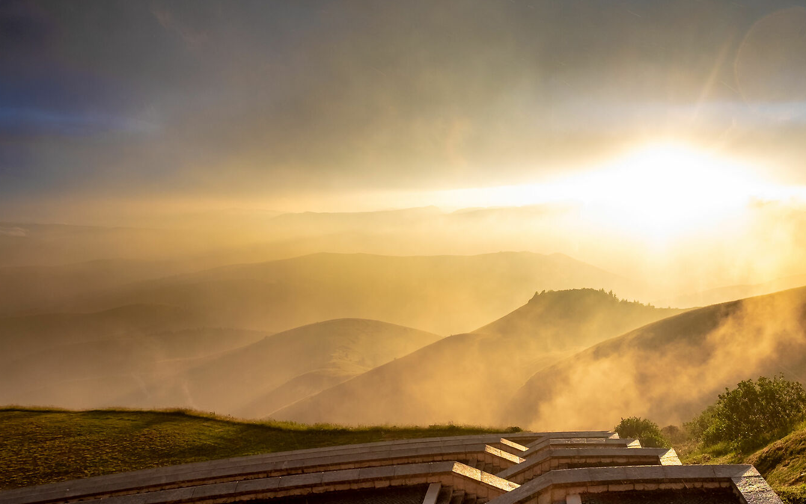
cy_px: 355
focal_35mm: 31
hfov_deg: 57.4
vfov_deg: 39.9
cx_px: 626
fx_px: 681
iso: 200
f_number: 4.5
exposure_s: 1/150
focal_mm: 11.5
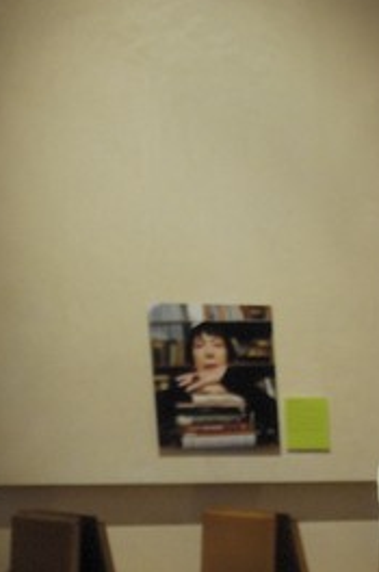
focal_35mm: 182
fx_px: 2885
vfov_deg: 9.4
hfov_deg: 7.2
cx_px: 758
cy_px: 1614
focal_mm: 20
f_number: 8
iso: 100
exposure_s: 1/1.25
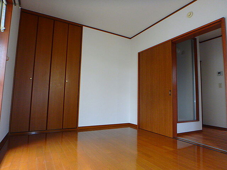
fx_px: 138
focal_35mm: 21
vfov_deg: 63.4
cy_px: 85
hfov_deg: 79.0
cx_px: 114
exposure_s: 1/50
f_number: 3.5
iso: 200
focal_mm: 3.7
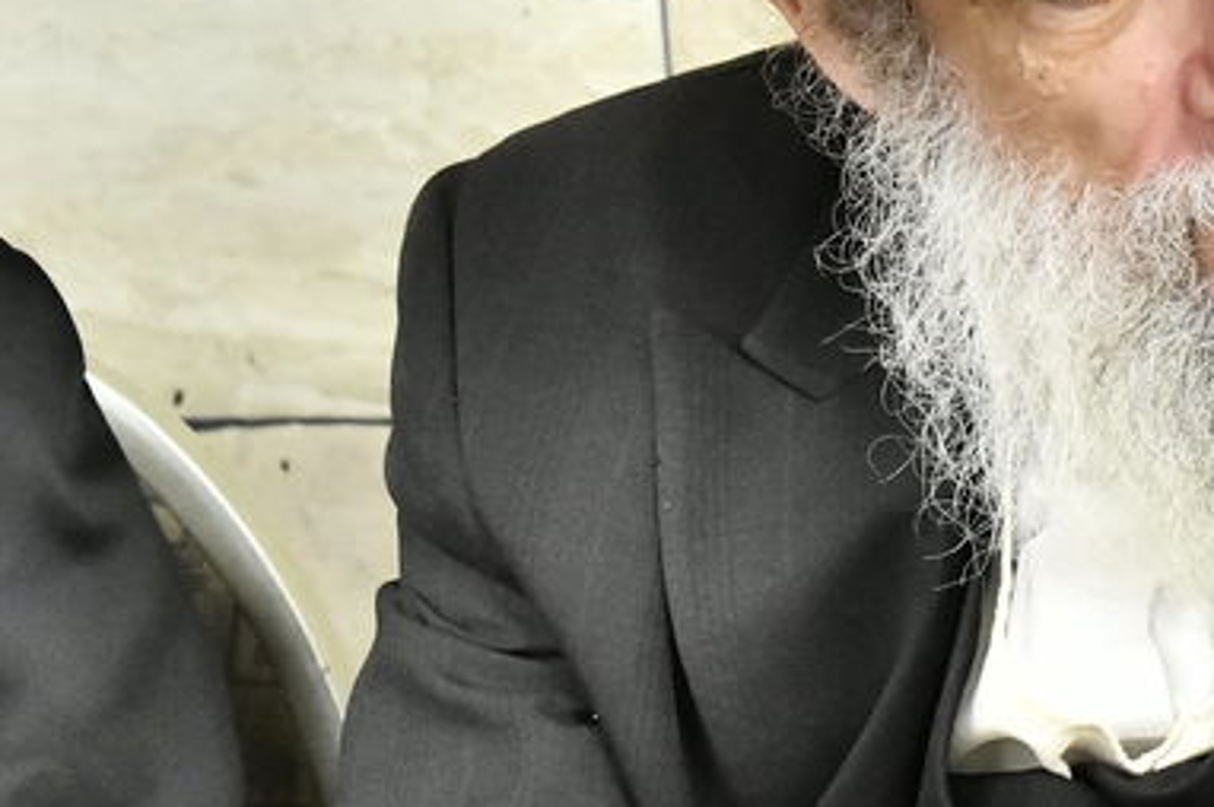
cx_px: 1716
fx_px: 5189
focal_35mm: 154
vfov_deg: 8.9
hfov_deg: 12.8
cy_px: 113
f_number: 5.6
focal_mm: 42
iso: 5000
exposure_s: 1/400
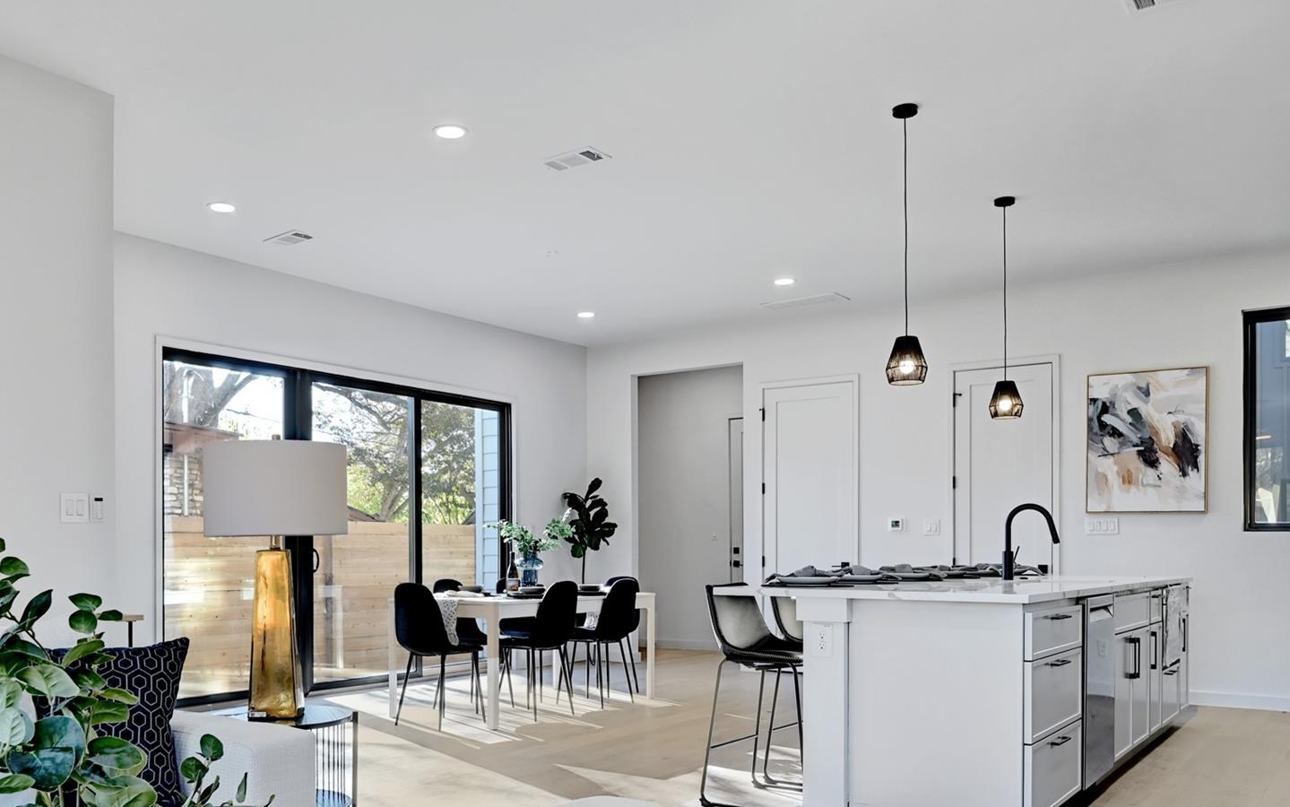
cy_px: 564
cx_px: 538
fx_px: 1045
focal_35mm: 30
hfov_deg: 63.0
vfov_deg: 41.4
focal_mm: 20.5
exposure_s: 1/13
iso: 400
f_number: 10
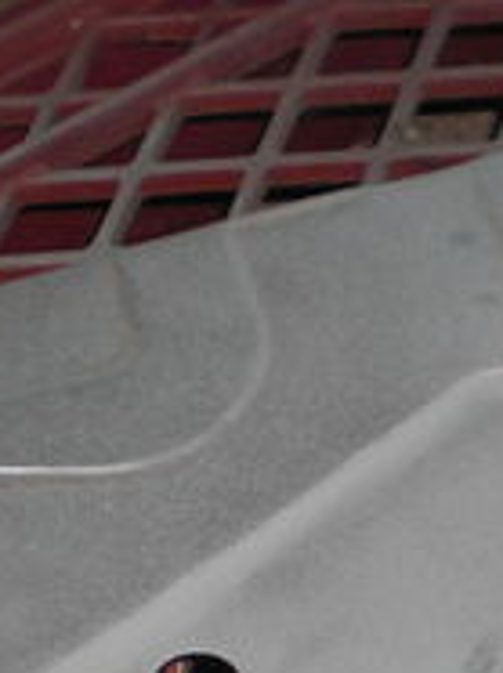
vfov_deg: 14.8
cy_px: 695
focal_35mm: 131
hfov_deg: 11.2
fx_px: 2544
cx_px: 431
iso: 100
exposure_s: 1/60
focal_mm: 6.3
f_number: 3.1
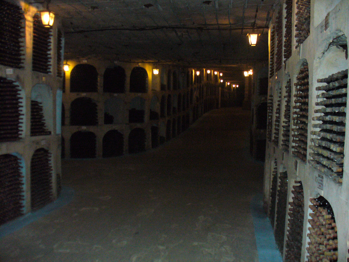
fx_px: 373
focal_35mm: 37
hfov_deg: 50.1
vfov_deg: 38.7
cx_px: 174
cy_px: 131
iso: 400
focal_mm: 6.1
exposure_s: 1/30
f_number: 2.8
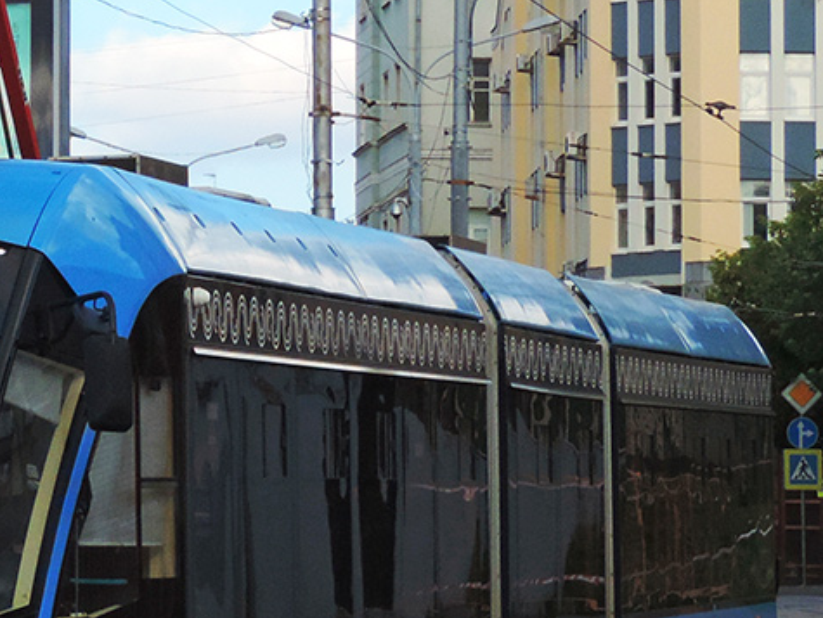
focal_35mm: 265
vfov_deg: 5.6
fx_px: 6305
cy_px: 293
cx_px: 95
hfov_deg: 7.4
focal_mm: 16
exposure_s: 1/1000
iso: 200
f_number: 4.1
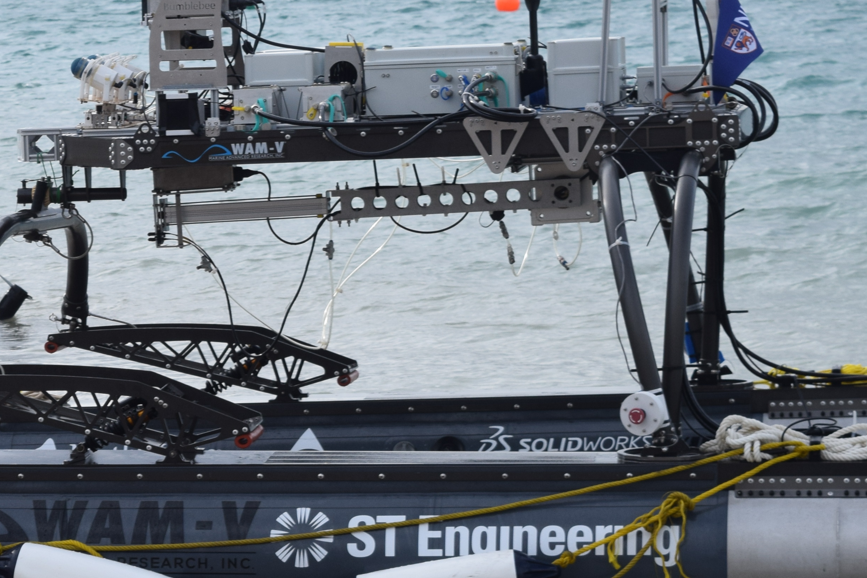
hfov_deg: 10.1
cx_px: -85
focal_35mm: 201
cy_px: 554
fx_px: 4846
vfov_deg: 6.8
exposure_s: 1/250
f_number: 8
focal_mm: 55
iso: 200
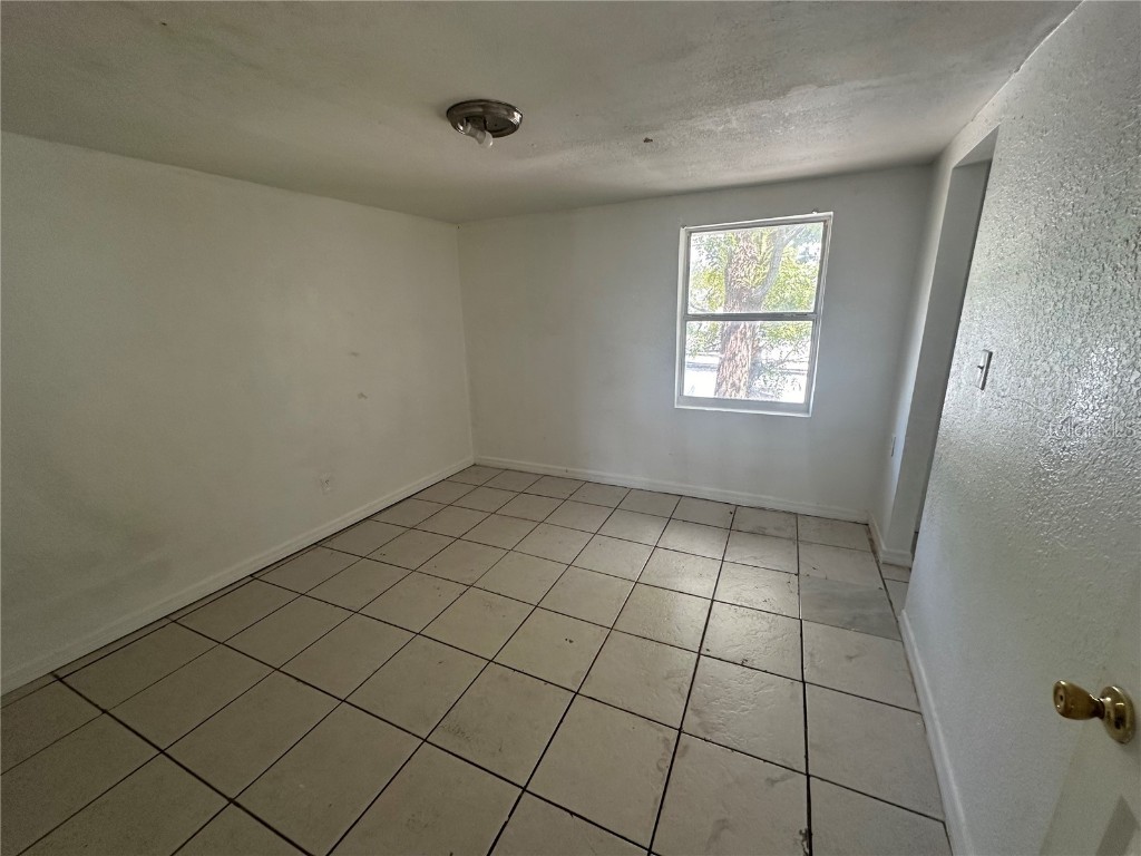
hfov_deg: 102.1
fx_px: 461
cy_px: 428
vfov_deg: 85.7
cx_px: 570
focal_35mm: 14
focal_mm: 2.22
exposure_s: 1/99
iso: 125
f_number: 2.2
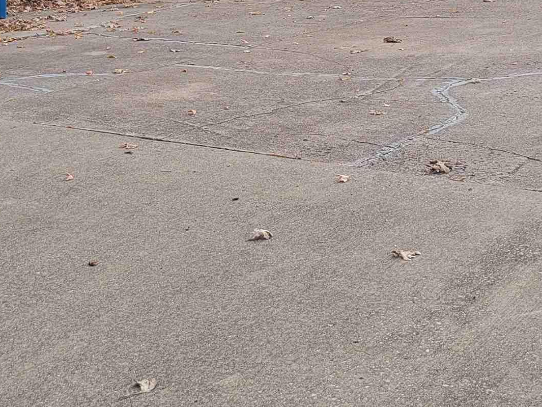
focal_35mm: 75
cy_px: -62
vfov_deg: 18.7
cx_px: 319
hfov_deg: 25.9
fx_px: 1174
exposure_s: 1/1047
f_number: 1.8
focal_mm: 5.4
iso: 40
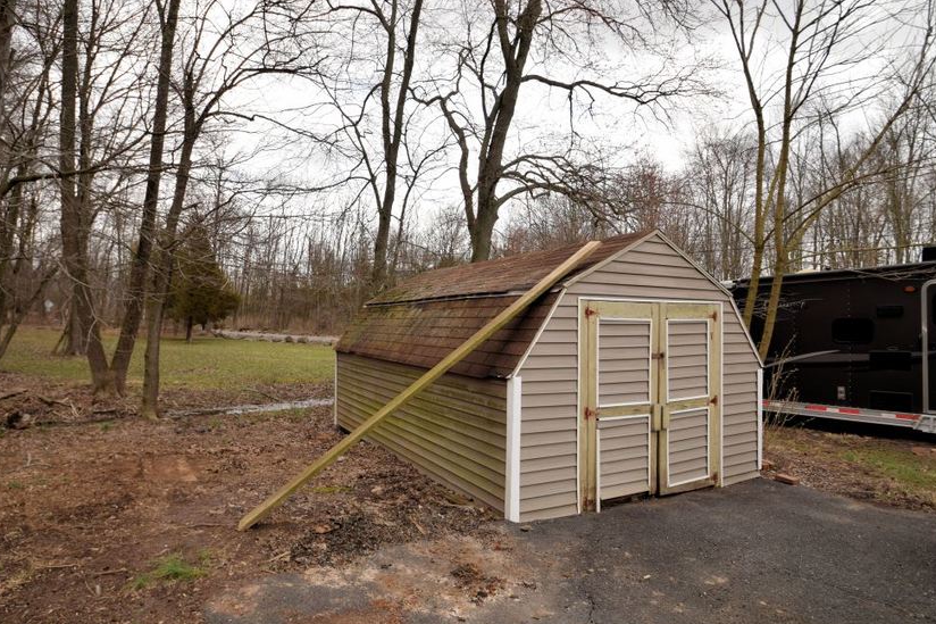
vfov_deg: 64.5
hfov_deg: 86.9
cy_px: 308
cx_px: 462
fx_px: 494
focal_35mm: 19
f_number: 8
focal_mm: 12
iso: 100
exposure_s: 1/200
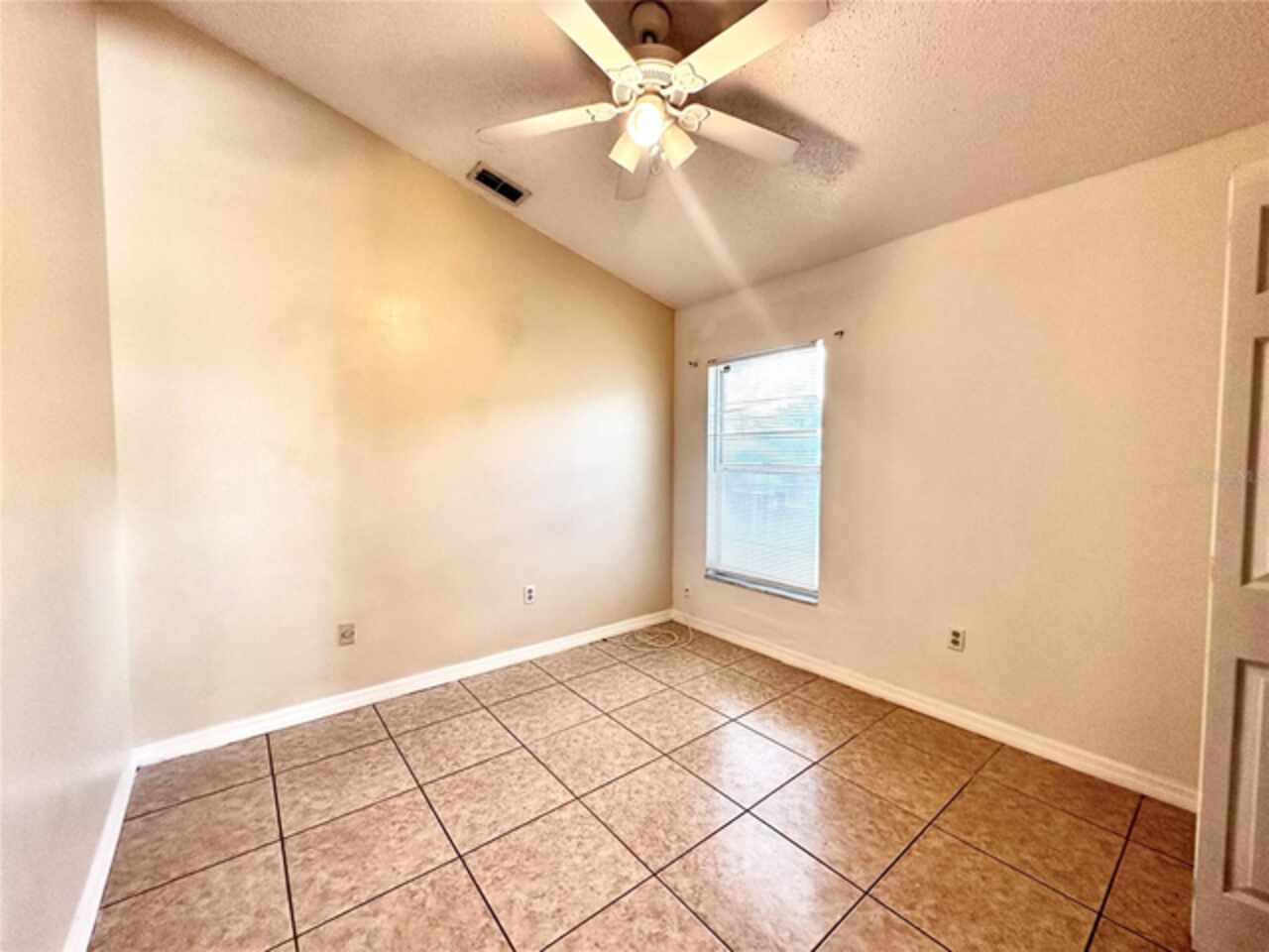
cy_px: 476
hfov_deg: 102.1
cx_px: 634
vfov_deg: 85.7
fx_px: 513
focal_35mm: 14
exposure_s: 1/60
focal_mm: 2.22
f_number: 2.2
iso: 160
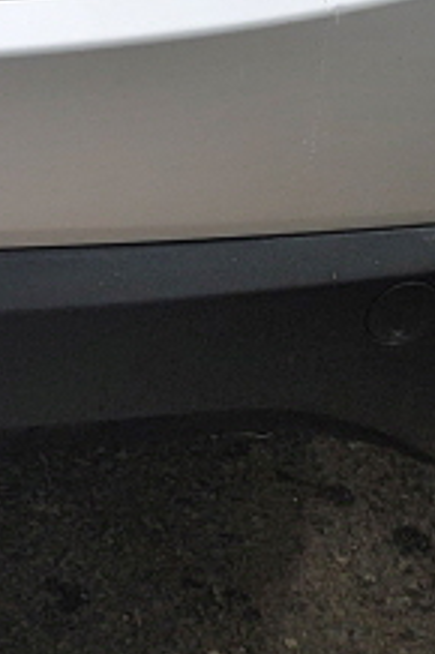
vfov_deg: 12.6
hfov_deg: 8.8
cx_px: -549
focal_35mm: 143
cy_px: -645
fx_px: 2596
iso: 40
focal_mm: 7
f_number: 1.8
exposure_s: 1/120
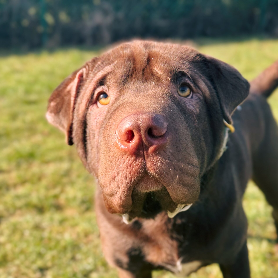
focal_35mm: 57
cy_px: 144
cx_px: 139
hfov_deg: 30.0
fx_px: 518
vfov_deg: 30.0
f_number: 1.78
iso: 64
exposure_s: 1/783
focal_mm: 6.76
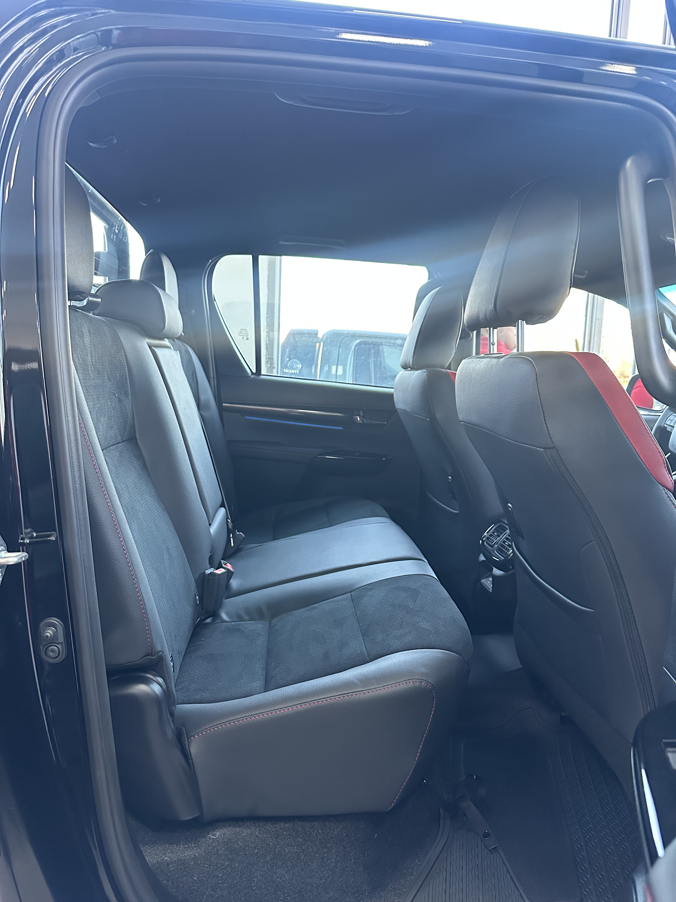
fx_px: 625
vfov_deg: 71.6
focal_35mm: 24
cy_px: 451
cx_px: 338
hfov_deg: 56.8
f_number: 1.78
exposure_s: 1/50
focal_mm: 6.86
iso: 800
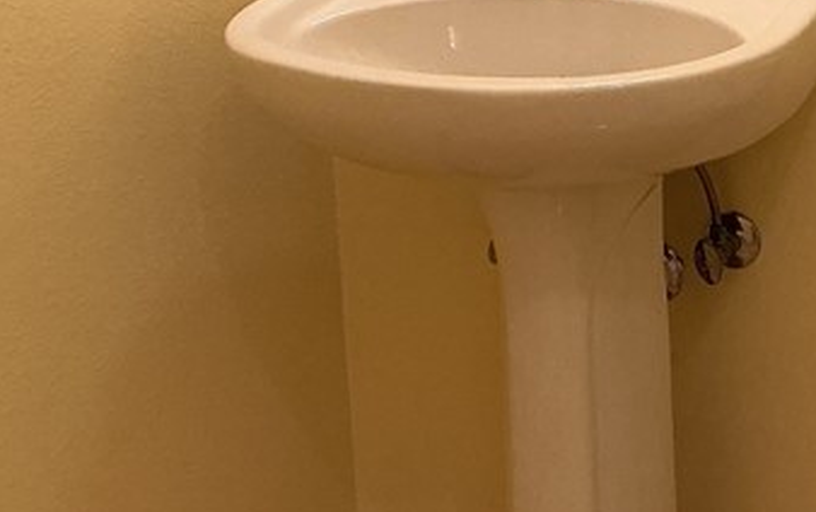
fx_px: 2070
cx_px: 881
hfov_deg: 21.3
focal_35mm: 93
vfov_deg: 14.0
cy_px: 82
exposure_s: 1/60
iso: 64
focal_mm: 3
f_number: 1.8
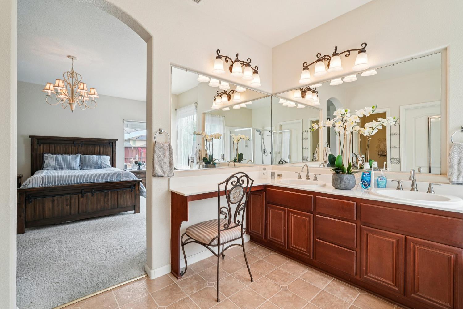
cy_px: 154
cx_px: 232
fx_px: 206
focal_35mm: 16
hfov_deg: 96.8
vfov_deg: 73.7
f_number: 8
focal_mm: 16
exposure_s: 1/30
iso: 400
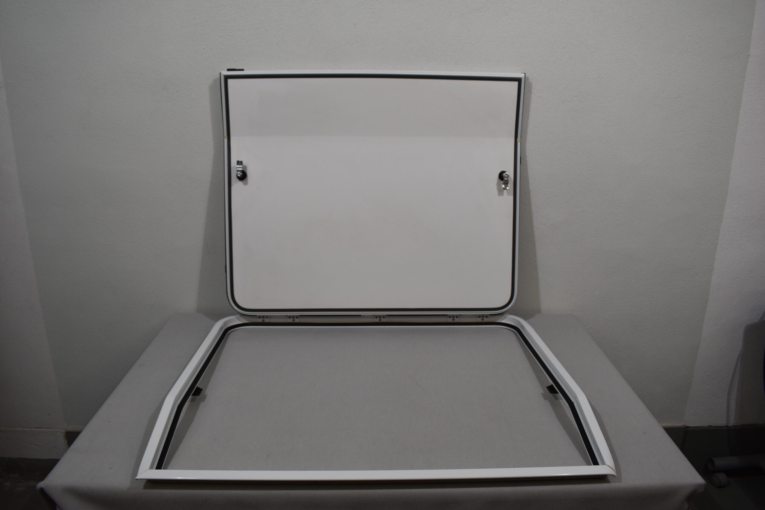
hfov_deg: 67.4
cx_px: 382
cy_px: 255
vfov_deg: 47.9
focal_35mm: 27
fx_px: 574
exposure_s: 1/250
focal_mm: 18
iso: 400
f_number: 5
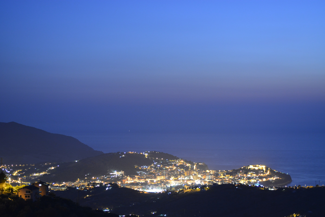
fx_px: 677
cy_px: 108
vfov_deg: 18.2
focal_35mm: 75
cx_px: 162
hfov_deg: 27.0
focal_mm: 50
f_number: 2.2
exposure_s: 1
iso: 560
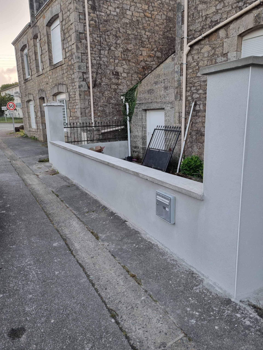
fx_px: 263
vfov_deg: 67.3
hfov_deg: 53.1
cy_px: 175
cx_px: 132
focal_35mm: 26
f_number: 1.8
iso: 64
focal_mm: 5.4
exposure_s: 1/100
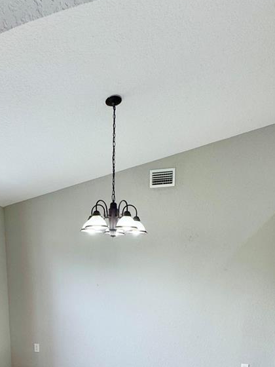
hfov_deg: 46.8
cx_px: 128
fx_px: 318
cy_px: 331
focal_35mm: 30
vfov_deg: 52.6
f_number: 2.2
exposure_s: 1/120
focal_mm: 2.22
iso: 80
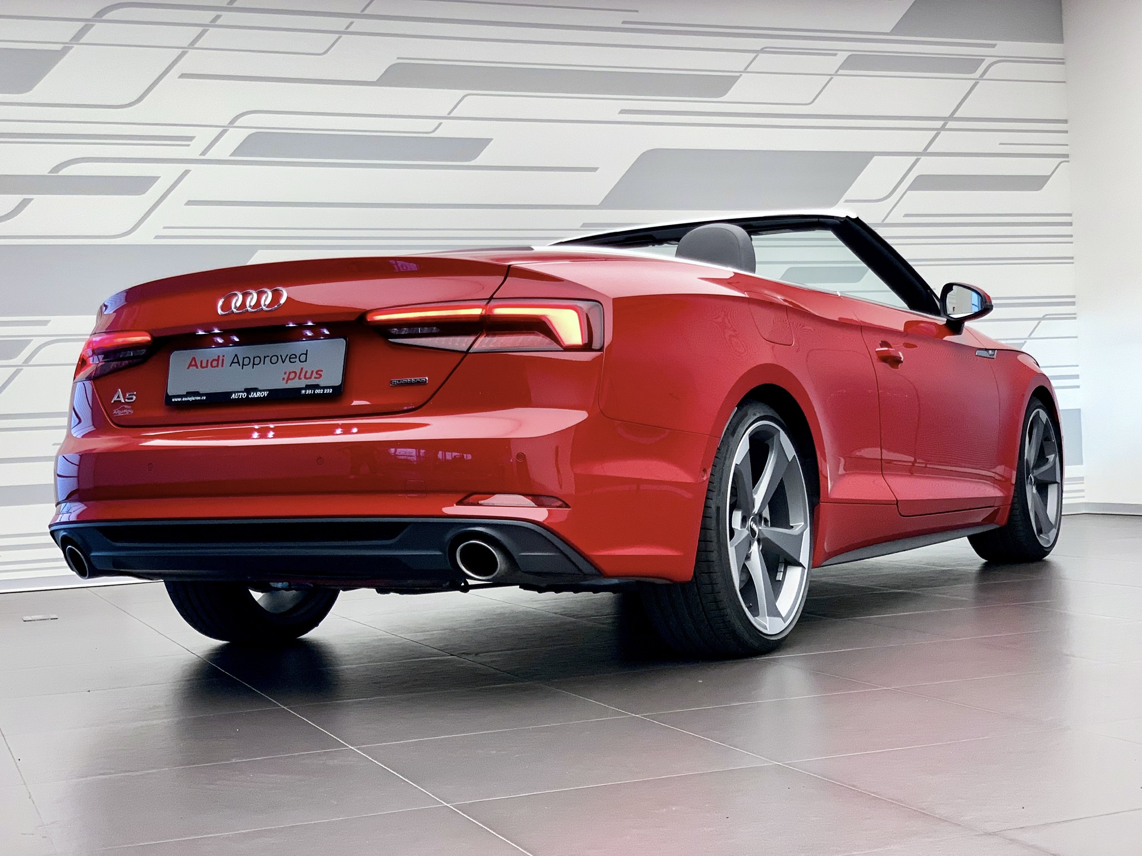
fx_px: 1716
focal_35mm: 52
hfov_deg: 36.8
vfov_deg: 28.0
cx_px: 571
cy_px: 428
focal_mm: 6
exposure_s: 1/100
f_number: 2.4
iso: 125
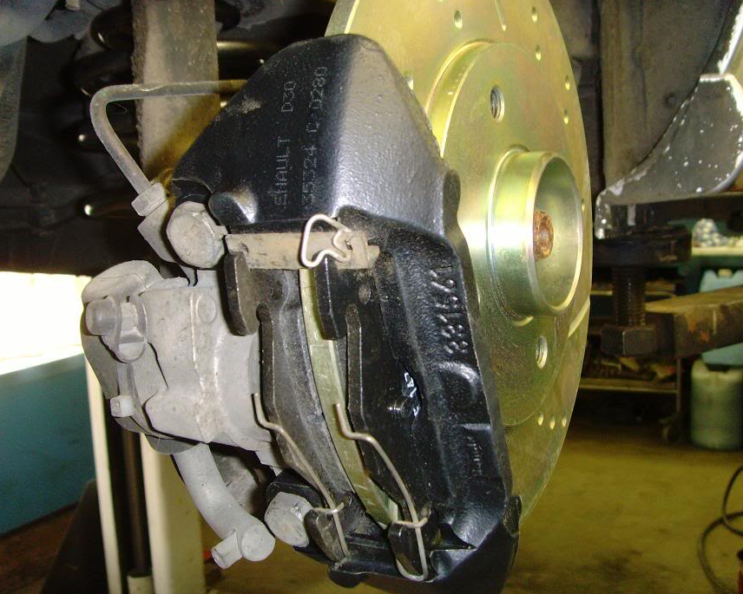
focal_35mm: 41
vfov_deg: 36.5
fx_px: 902
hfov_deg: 44.8
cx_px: 378
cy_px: 297
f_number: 3.5
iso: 200
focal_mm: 6.6
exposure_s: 1/45
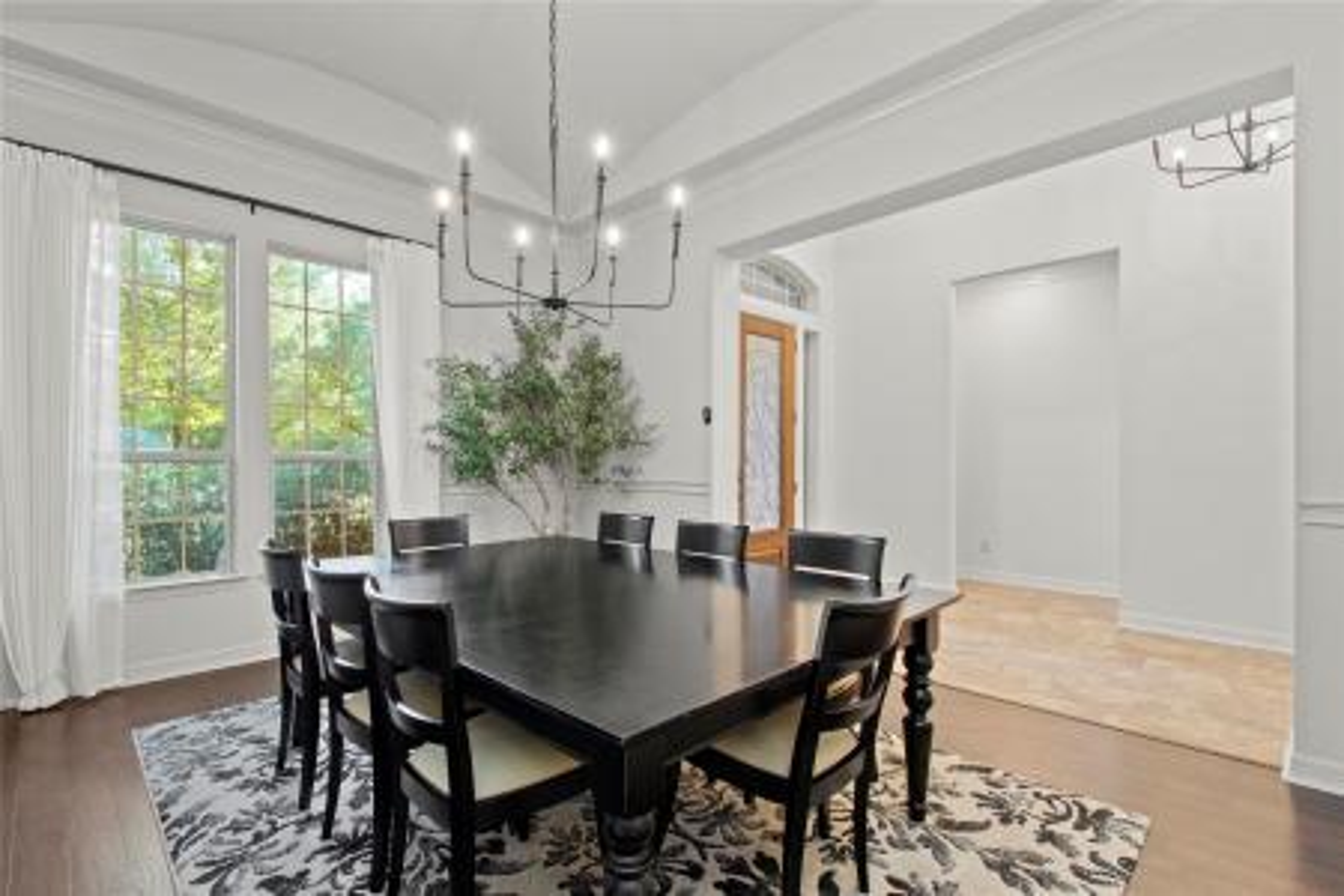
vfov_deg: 77.3
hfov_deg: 100.4
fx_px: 560
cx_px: 672
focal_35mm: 15
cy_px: 448
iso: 320
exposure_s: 1/1.25
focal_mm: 10
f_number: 8
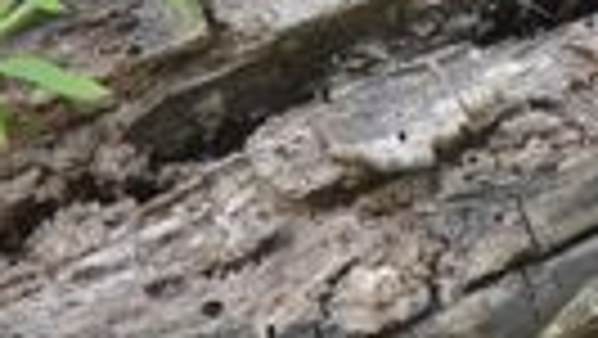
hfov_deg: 0.9
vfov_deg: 0.5
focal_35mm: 2519
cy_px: -68
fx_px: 39967
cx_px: 346
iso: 450
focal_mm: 107
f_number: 4.9
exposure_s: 1/60
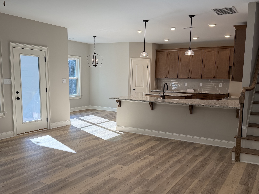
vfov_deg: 41.7
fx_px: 254
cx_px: 123
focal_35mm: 34
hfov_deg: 53.9
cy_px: 110
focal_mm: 6.76
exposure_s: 1/217
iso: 80
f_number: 1.78
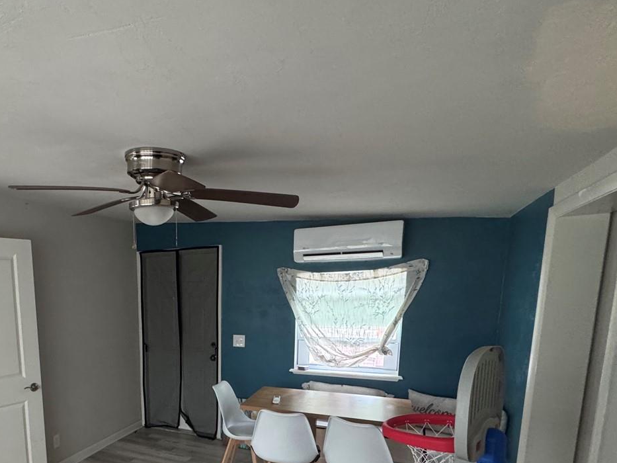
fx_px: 428
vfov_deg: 53.6
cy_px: 360
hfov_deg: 66.9
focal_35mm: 24
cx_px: 151
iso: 500
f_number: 2.2
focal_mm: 2.22
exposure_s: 1/60
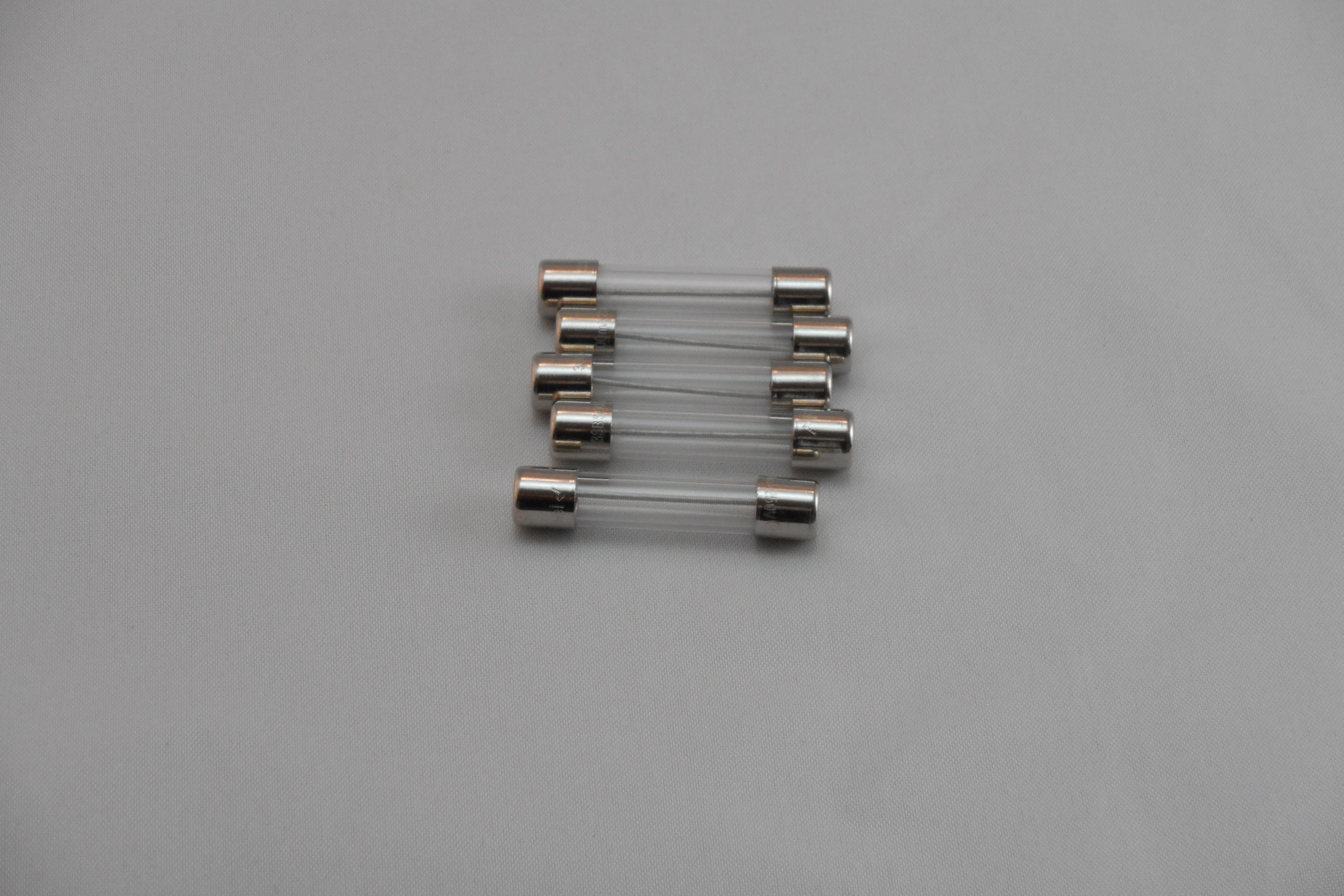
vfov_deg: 12.8
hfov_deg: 19.1
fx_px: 3994
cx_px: 671
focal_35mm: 107
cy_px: 444
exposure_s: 1/60
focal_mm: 18.2
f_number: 5.8
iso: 280
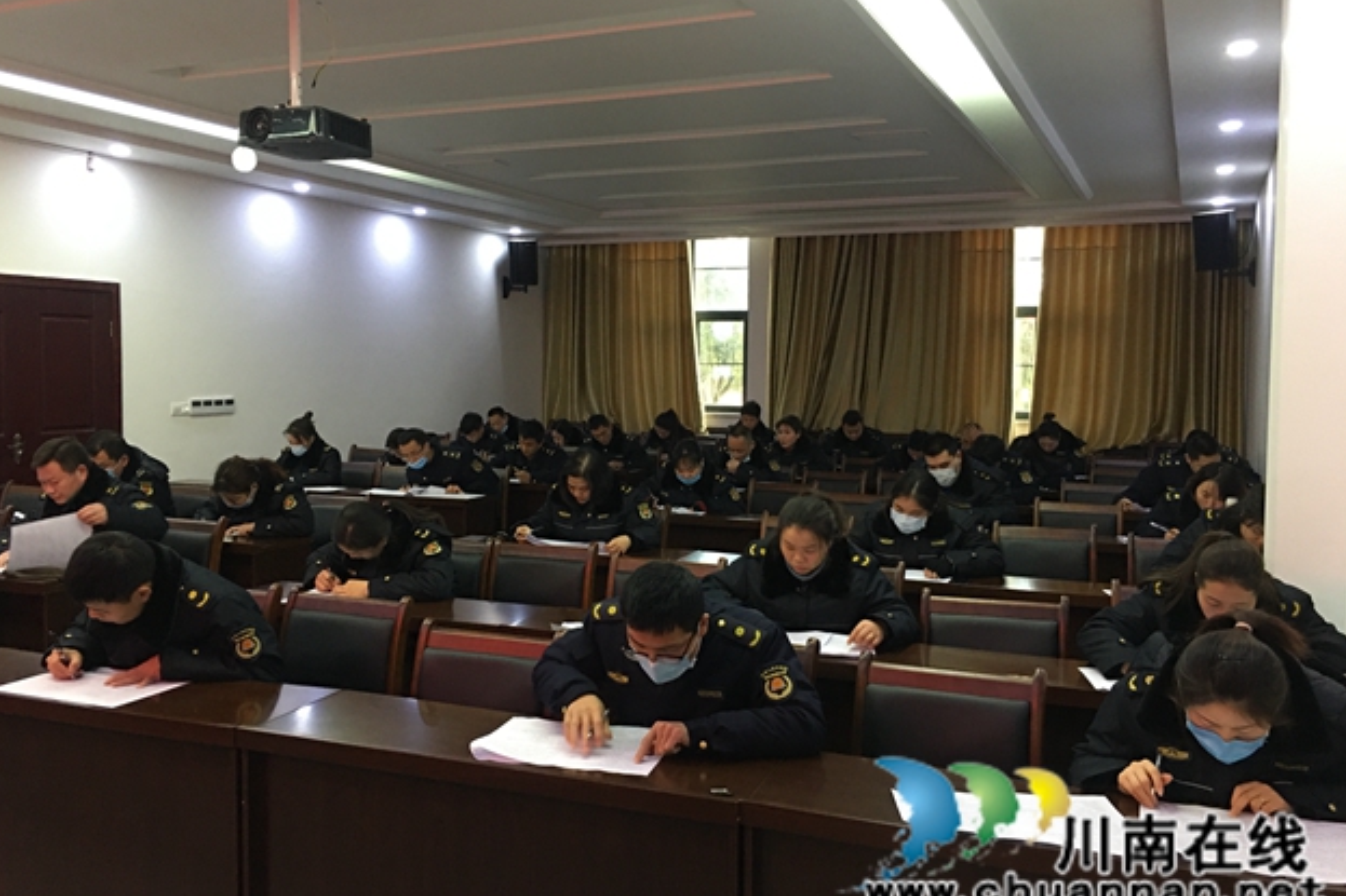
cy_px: 427
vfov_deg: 42.3
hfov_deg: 60.3
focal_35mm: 31
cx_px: 678
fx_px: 1159
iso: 80
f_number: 2.2
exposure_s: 1/10
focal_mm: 4.15
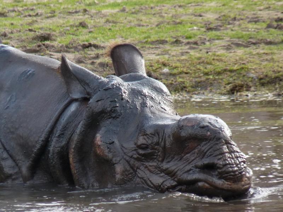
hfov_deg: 2.9
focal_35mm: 692
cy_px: 106
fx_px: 5657
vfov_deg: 2.1
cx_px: 142
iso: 250
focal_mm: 86.4
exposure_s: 1/250
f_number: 4.4
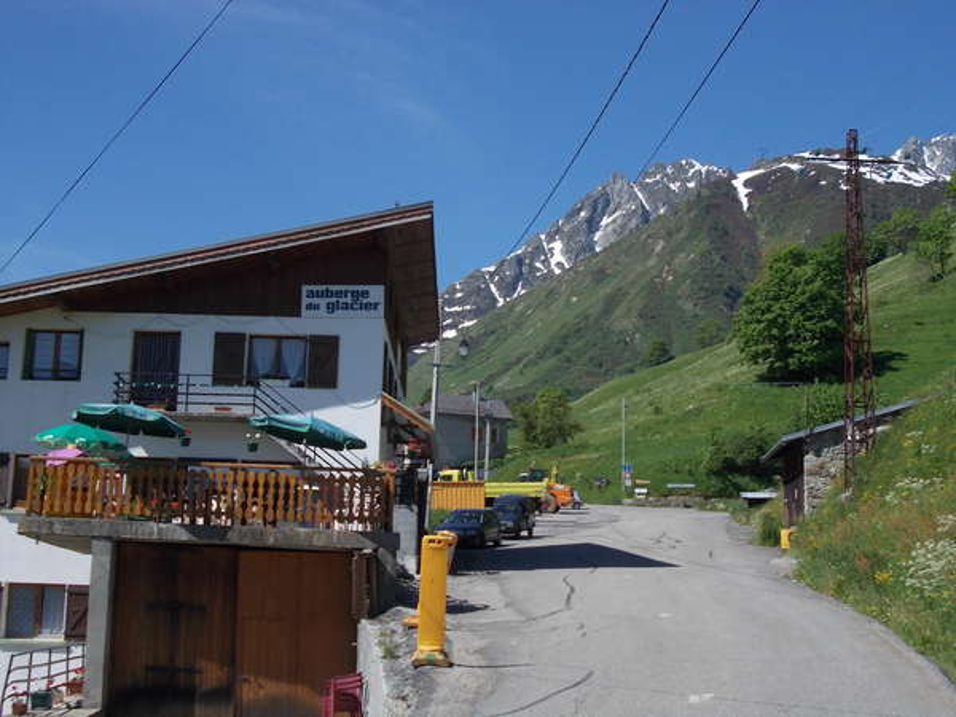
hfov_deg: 37.5
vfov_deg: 28.6
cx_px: 478
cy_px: 358
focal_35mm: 51
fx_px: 1408
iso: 80
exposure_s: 1/250
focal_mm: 7.2
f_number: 7.2
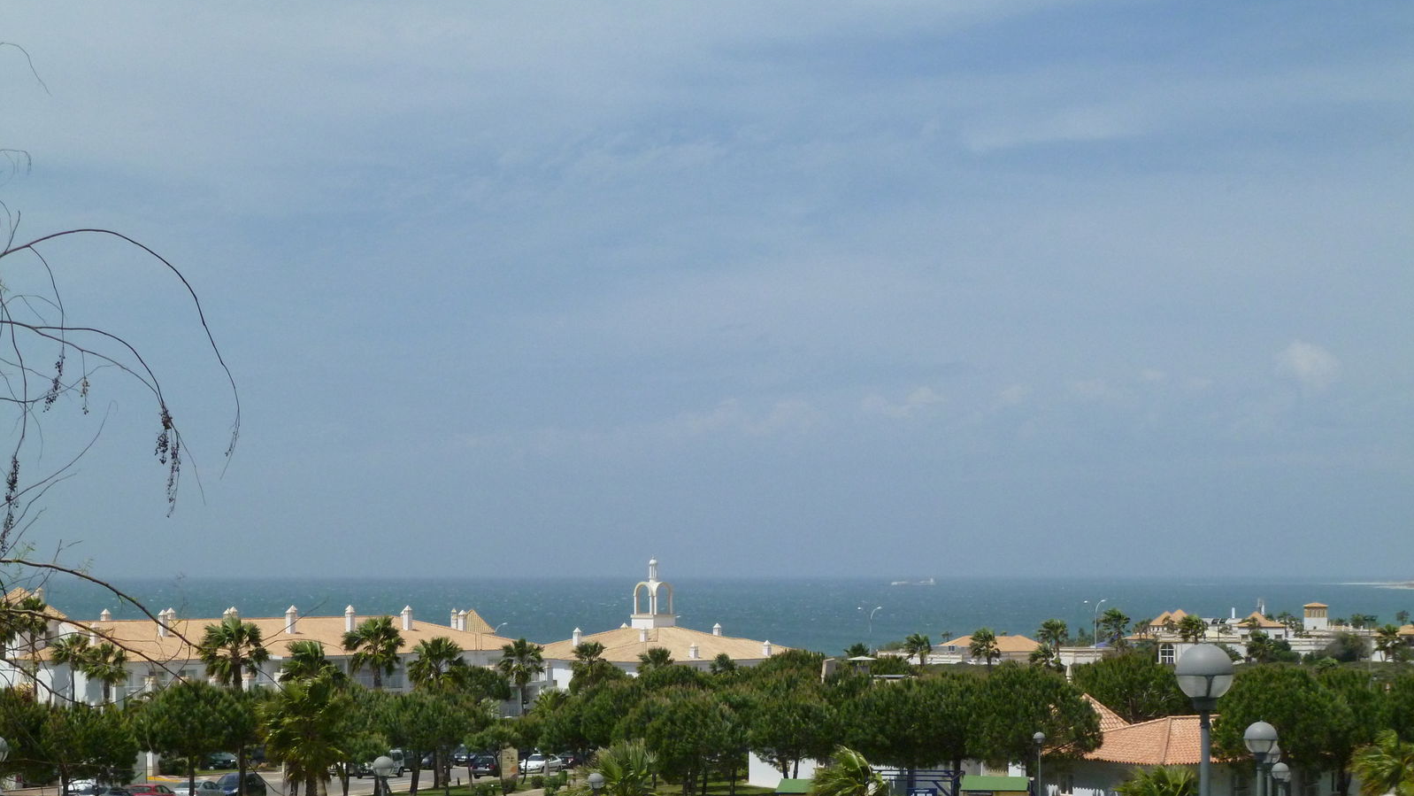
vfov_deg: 16.7
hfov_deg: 29.4
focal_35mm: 72
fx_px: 2700
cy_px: 504
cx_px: 707
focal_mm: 11.7
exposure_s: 1/640
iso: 400
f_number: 13
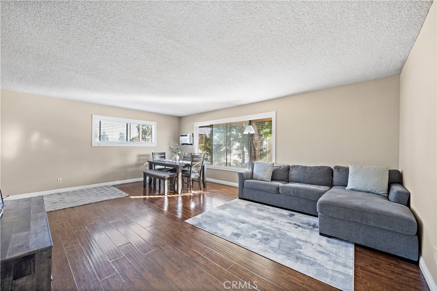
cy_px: 146
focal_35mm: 14
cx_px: 218
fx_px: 170
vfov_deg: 81.2
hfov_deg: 104.2
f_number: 5
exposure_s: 1/4
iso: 1000
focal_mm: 14
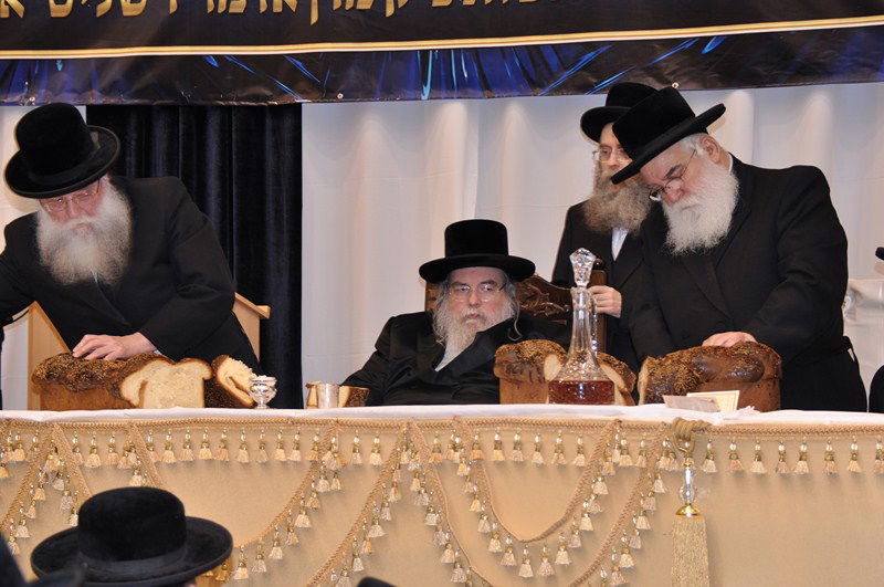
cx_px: 442
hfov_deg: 17.5
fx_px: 2869
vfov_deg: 11.7
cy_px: 294
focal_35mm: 117
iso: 400
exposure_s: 1/40
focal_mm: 78
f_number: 5.6
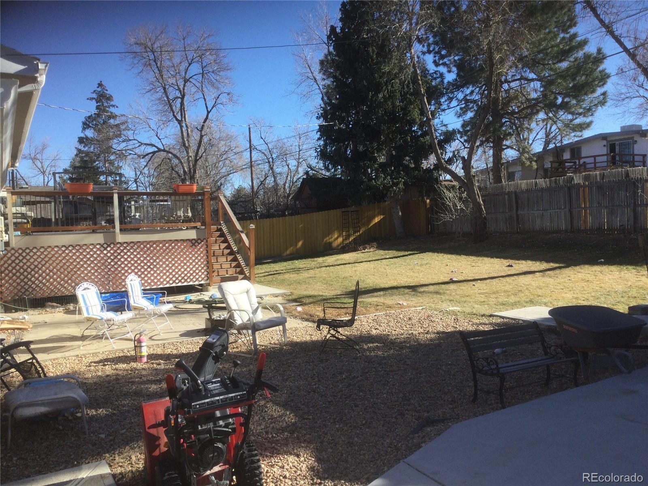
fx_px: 580
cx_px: 324
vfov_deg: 45.4
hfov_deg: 58.4
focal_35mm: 31
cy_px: 243
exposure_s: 1/679
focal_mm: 3.3
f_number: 2.4
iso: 25
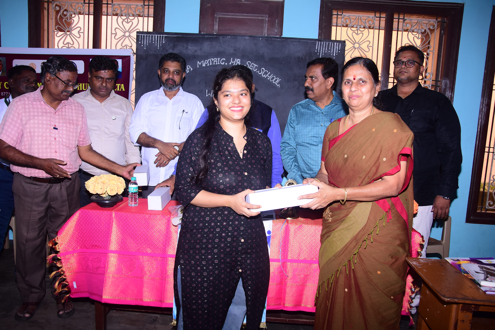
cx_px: 248
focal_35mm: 32
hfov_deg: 59.5
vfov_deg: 41.7
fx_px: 433
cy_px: 165
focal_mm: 21
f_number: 6.3
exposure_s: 1/125
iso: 640
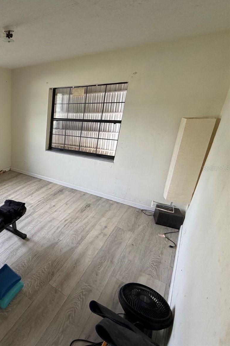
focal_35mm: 20
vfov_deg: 84.0
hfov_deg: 49.0
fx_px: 192
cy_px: 168
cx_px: -7
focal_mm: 2.22
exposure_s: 1/121
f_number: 2.2
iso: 250
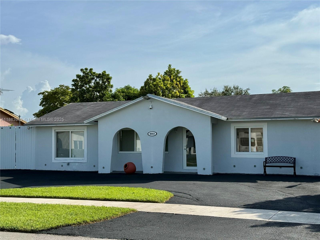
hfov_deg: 39.7
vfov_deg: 30.3
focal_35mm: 48
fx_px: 444
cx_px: 160
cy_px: 120
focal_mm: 6.76
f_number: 1.78
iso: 80
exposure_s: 1/7143
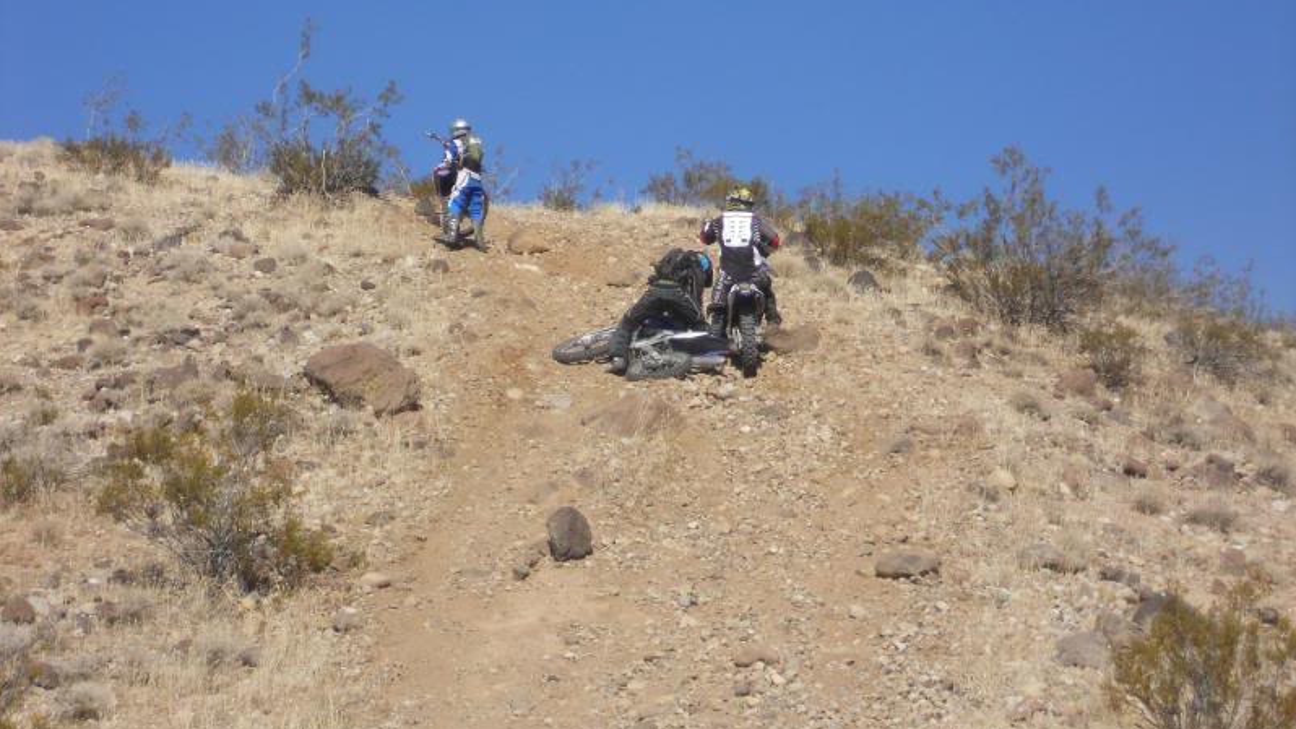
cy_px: 265
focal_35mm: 118
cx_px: 648
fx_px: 4055
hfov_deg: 18.2
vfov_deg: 10.3
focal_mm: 19.6
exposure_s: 1/500
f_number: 5.9
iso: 80
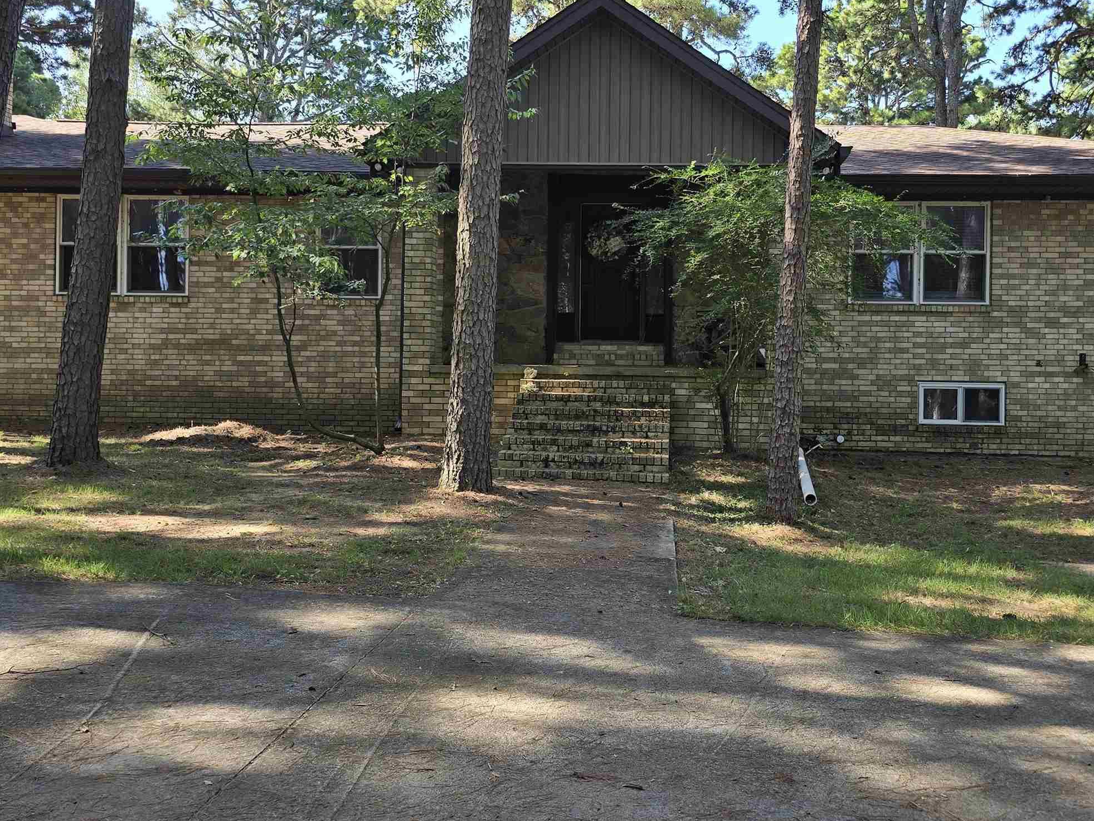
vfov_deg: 39.5
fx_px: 1138
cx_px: 597
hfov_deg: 51.3
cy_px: 336
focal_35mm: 36
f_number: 1.7
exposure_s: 1/180
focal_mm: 6.3
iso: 12
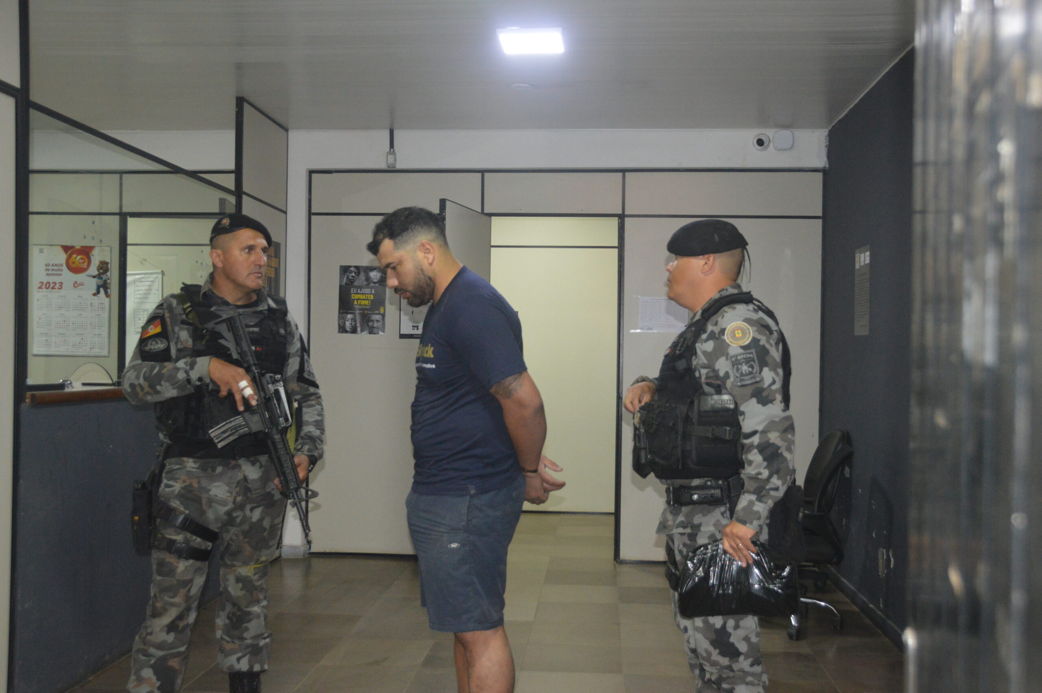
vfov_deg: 36.8
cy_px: 346
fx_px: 1041
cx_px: 521
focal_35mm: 36
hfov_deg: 53.2
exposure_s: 1/60
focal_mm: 24
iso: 1800
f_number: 3.8
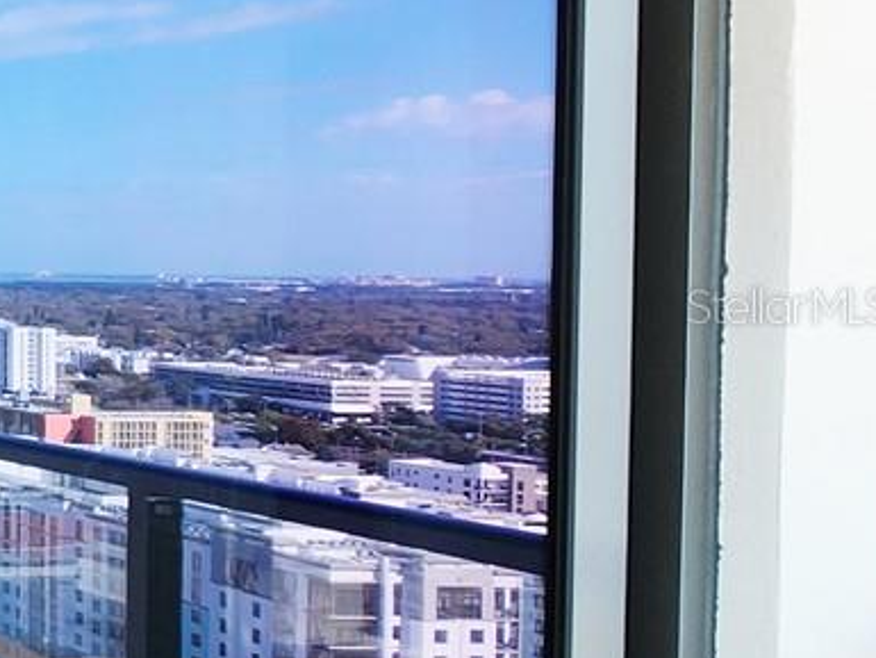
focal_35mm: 54
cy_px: 305
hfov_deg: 18.8
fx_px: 1367
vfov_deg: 27.0
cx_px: -919
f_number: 2.2
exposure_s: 1/256
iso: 50
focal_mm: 2.2
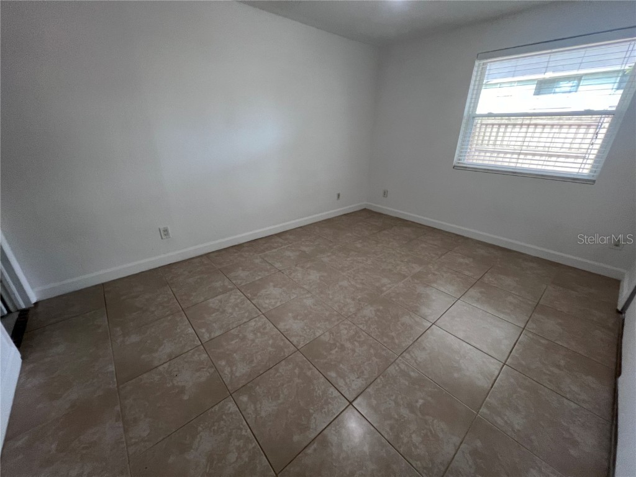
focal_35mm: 13
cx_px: 318
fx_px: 239
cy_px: 238
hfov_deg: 106.2
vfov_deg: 89.9
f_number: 1.8
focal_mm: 1.57
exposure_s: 1/60
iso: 200
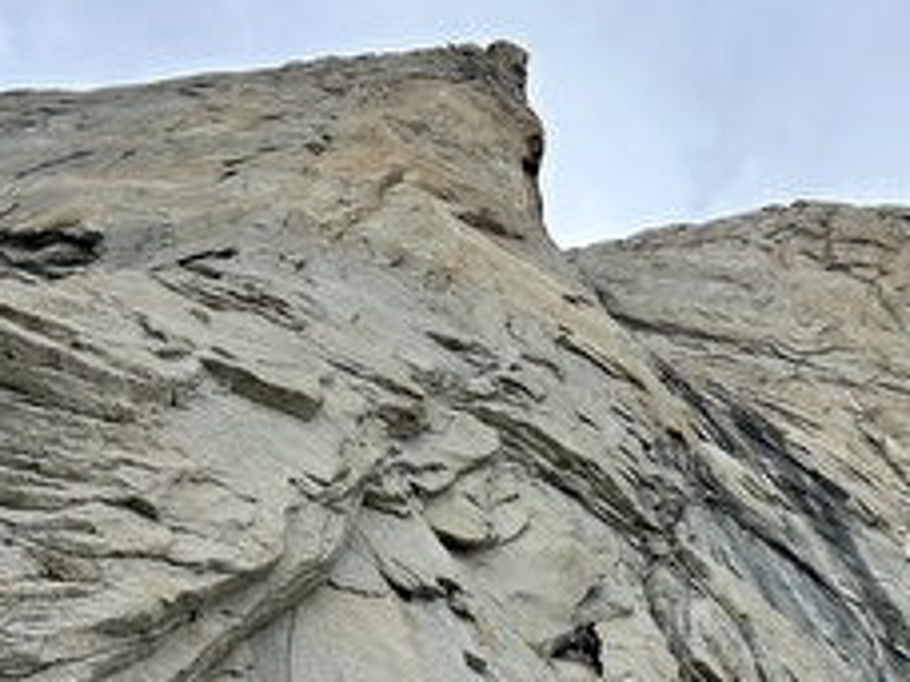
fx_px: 1288
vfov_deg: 29.4
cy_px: 469
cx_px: 750
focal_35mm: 49
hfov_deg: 37.3
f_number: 1.5
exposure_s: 1/3968
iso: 50
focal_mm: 5.7
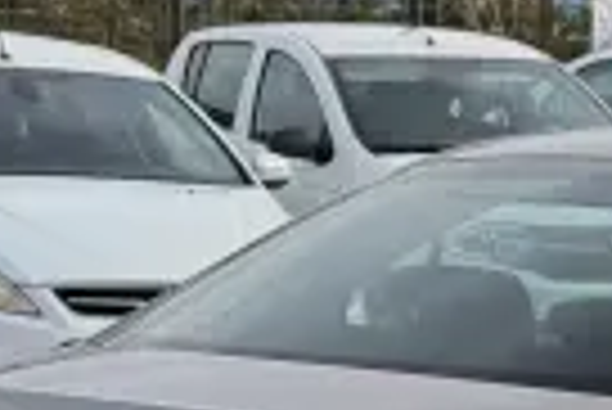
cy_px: 595
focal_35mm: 132
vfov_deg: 10.1
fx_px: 2246
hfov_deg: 14.9
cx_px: 770
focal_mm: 6.76
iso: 64
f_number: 1.78
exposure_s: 1/3704
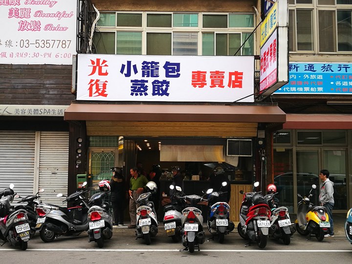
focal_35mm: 41
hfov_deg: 45.8
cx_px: 176
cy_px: 132
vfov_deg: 35.1
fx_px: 417
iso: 80
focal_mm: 4.5
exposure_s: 1/120
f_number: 2.2
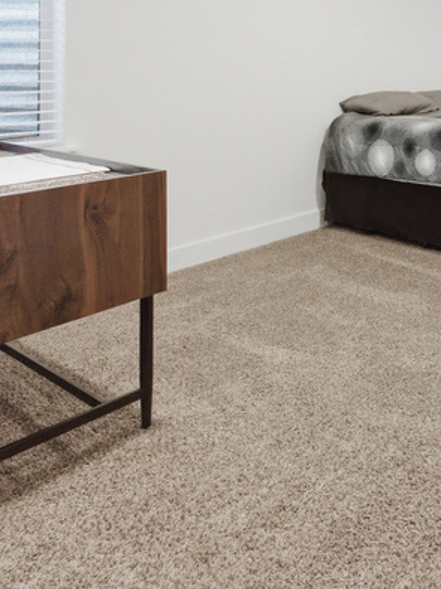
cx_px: 463
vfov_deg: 48.6
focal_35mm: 35
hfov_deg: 35.7
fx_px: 595
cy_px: 90
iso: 51200
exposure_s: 1/1000
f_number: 9
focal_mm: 14
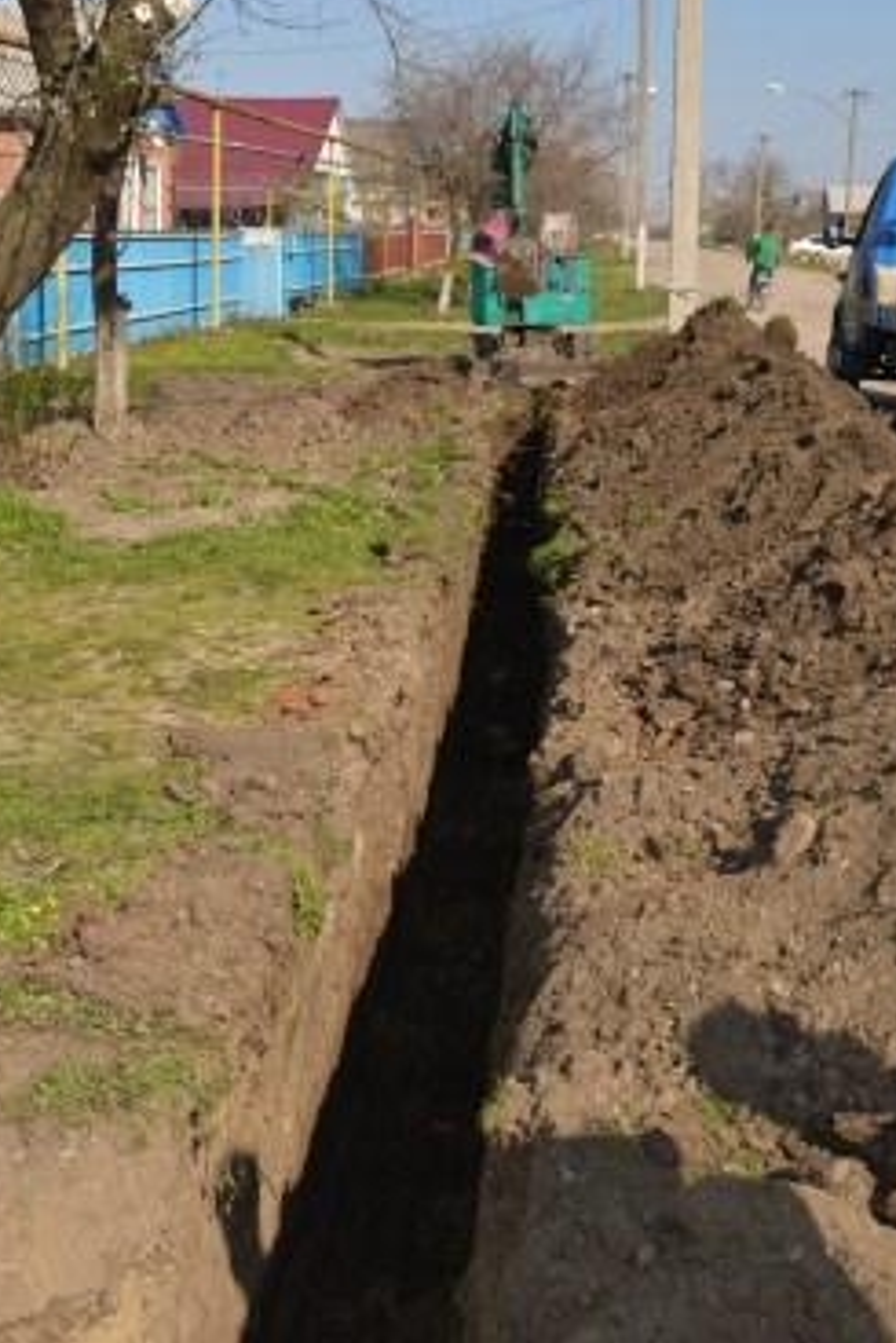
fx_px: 1641
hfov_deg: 30.5
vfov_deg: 44.4
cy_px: 586
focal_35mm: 44
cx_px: 430
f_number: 10
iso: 100
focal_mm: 24
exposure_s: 1/200
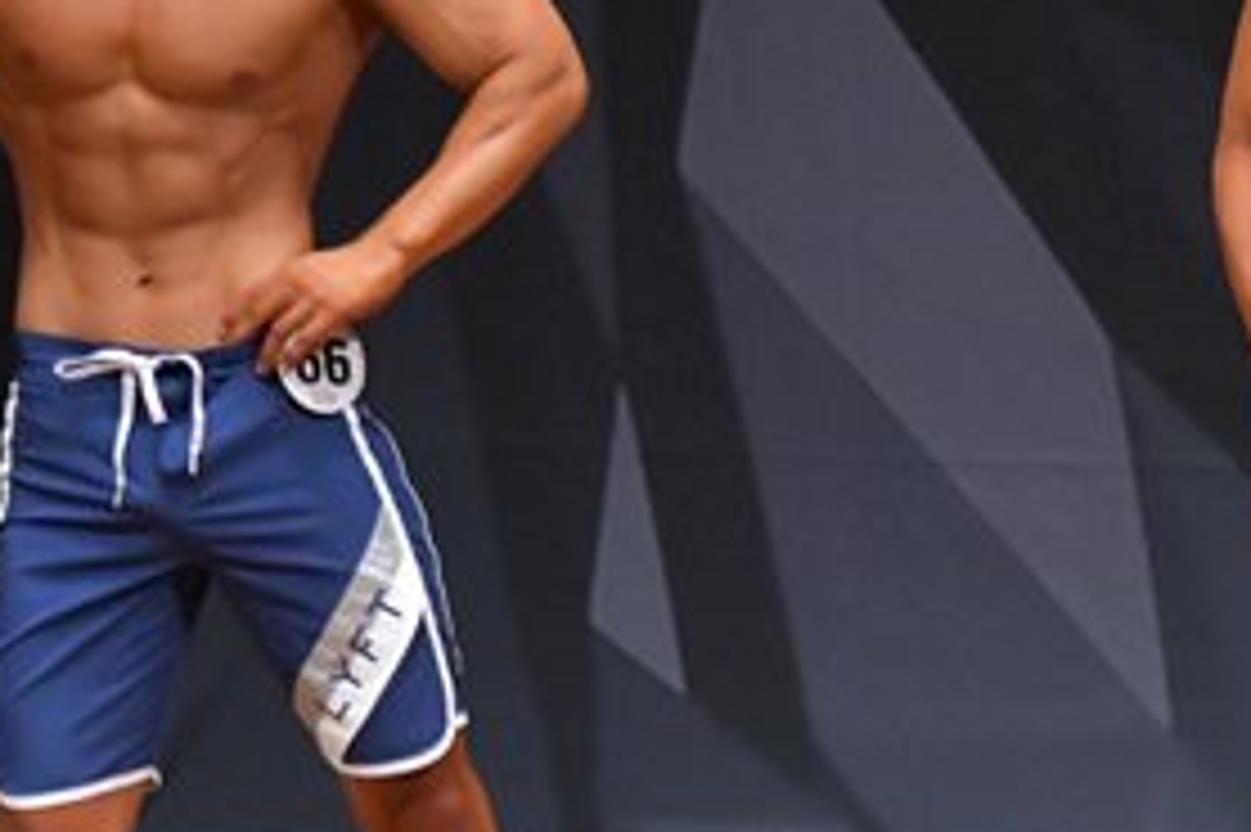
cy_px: 441
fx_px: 26150
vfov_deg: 1.8
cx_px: 1321
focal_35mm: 753
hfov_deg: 2.7
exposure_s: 1/400
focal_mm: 180
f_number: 5.6
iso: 6400
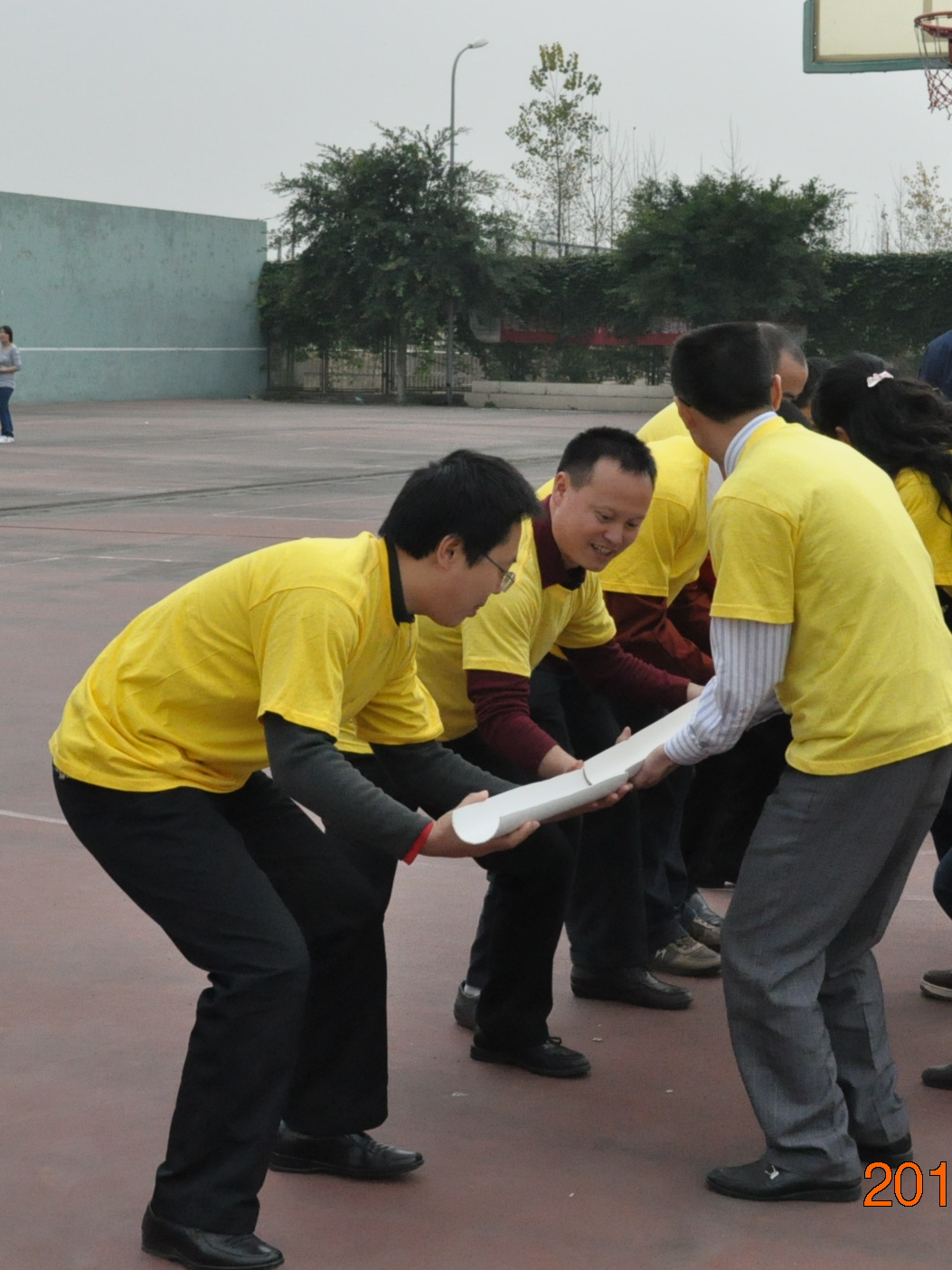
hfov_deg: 22.2
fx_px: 2420
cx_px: 570
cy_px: 639
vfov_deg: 29.4
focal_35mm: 66
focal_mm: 30
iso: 3200
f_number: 7.1
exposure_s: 1/4000
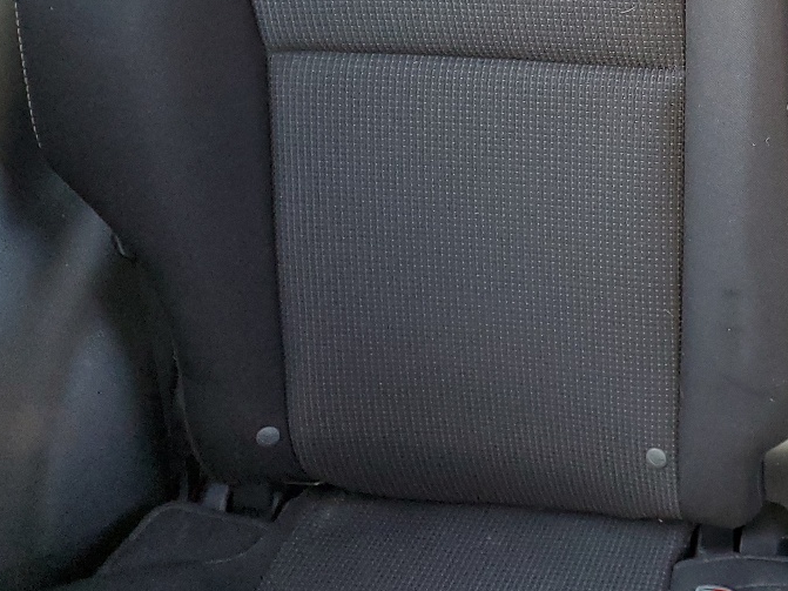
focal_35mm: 62
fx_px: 1411
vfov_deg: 22.5
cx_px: 929
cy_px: -29
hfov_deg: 27.7
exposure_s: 1/60.2
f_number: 1.5
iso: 182
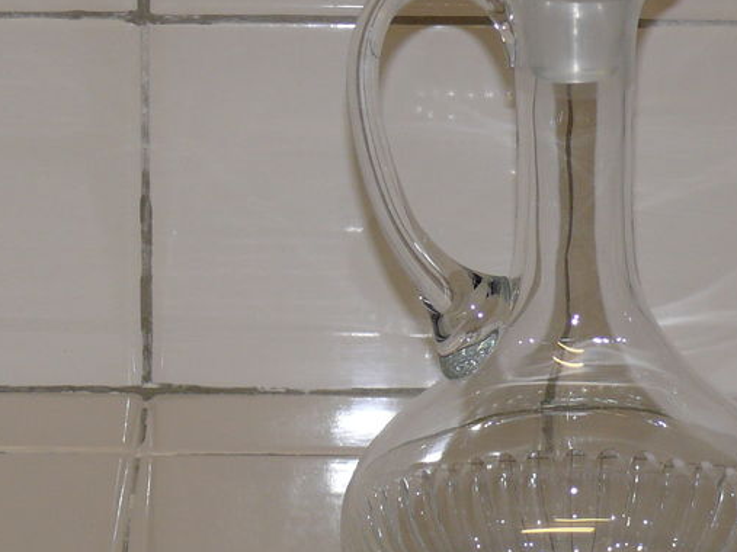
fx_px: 4832
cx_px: 555
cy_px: 275
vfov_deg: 6.5
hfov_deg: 8.7
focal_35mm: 227
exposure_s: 1/30
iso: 100
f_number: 3.2
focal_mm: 17.1
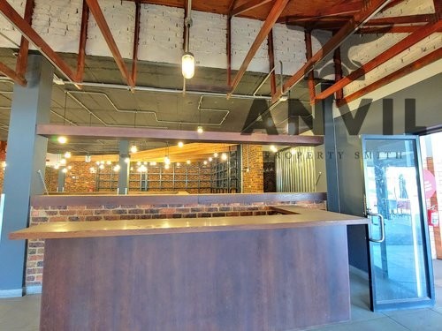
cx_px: 221
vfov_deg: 78.1
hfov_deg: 94.5
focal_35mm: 16
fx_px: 204
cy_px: 166
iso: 700
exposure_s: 1/17
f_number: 1.9
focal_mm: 2.18
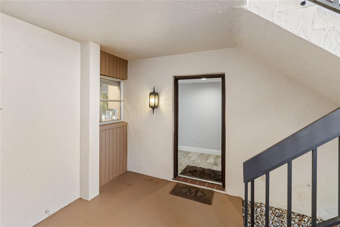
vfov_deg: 73.8
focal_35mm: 16
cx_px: 170
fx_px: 151
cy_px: 114
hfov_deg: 96.7
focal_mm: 16
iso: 160
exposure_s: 1/160
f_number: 2.8
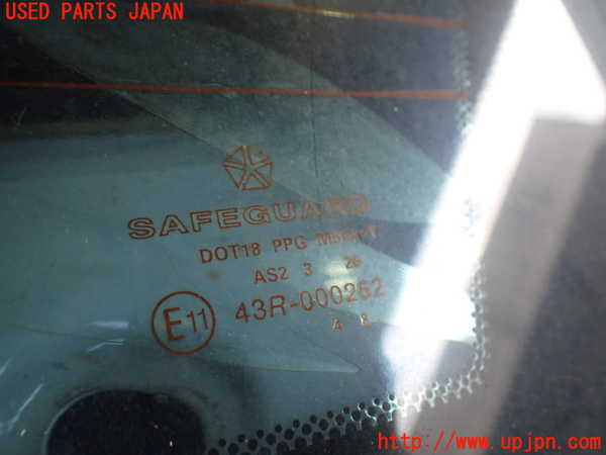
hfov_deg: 60.0
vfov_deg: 46.8
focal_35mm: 30
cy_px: 228
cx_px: 303
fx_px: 525
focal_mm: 5.4
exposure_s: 1/125
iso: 250
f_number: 2.3
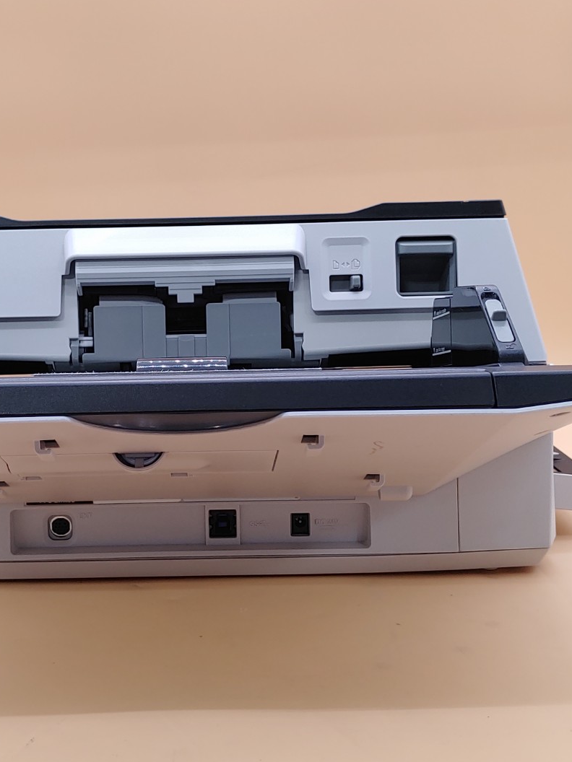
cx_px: 186
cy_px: 374
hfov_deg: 31.9
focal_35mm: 45
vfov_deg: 42.1
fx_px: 991
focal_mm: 4.36
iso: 50
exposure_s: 1/61
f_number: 1.8
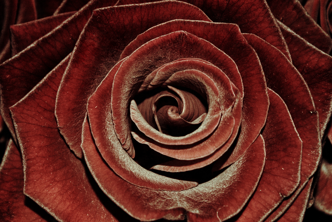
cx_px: 166
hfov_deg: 19.4
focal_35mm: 105
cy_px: 111
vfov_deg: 13.1
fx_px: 969
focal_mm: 70
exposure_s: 1/125
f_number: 9
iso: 800
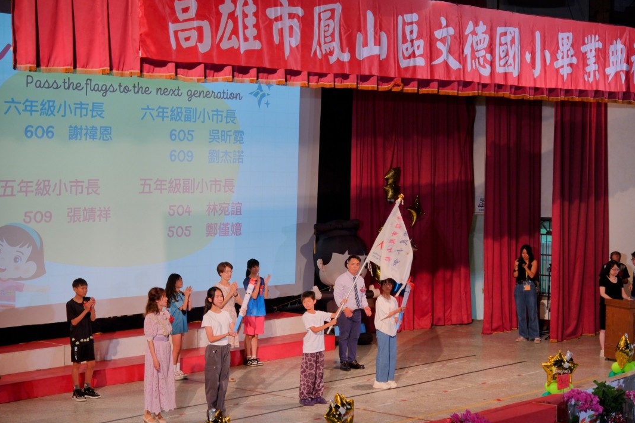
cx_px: 321
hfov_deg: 27.3
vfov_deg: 18.4
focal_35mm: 74
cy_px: 214
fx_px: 1305
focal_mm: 48.5
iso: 500
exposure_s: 1/60
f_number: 2.8
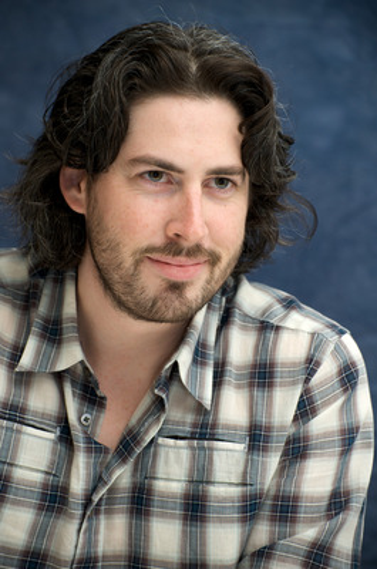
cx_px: 188
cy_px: 284
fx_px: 1925
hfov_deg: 11.2
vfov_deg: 16.8
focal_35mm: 122
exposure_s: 1/60
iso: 400
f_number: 6.3
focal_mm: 122
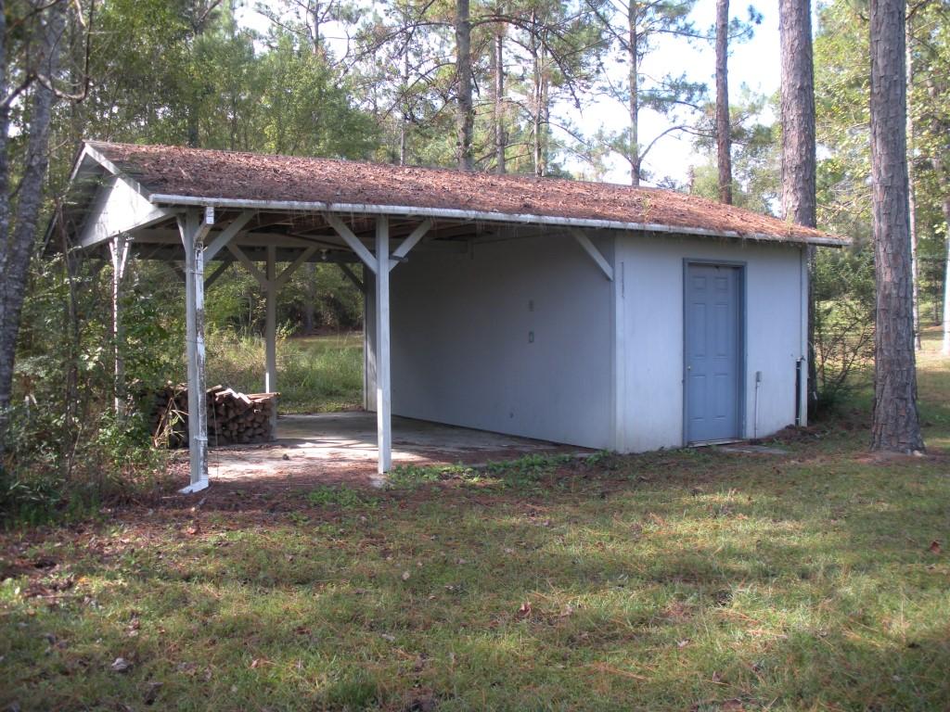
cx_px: 475
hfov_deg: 51.4
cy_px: 356
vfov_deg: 39.7
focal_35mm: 36
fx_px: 988
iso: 64
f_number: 3.5
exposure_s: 1/63.2
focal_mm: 6.3
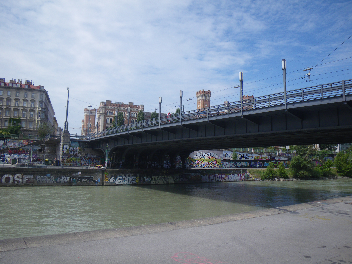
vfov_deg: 49.7
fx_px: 285
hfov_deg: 63.4
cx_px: 176
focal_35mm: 28
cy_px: 132
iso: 50
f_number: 4.2
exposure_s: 1/400
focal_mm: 5
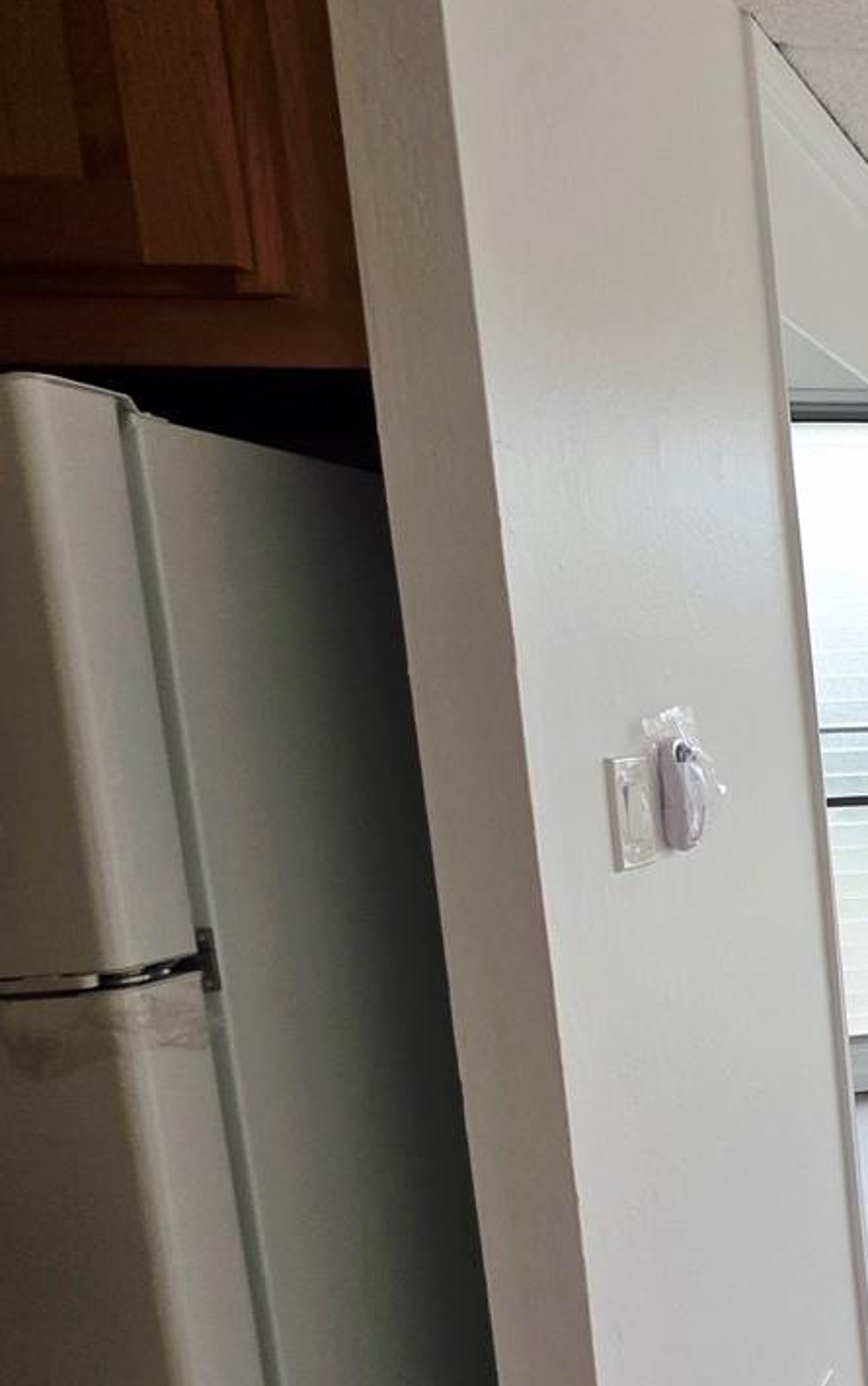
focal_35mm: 31
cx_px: 1514
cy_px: 815
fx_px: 1172
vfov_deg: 60.8
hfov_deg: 23.4
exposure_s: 1/120
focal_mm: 2.2
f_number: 1.9
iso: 32
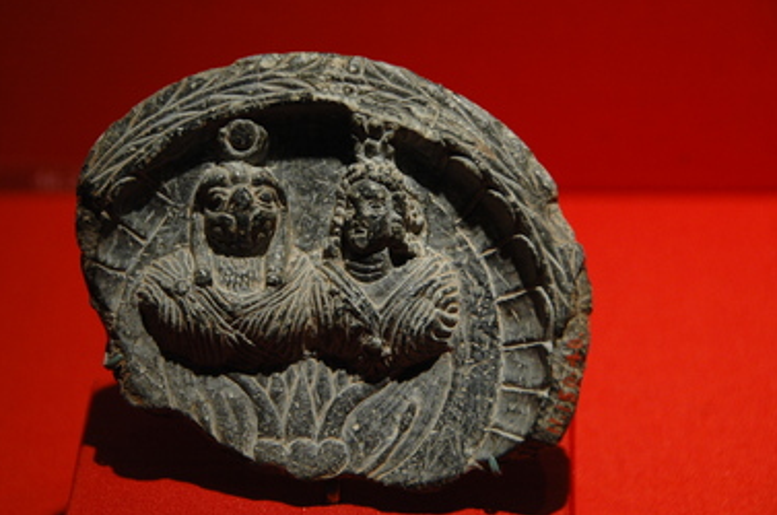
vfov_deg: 6.5
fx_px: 4525
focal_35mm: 210
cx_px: 365
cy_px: 239
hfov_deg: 9.8
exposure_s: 1/50
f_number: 5.6
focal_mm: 120
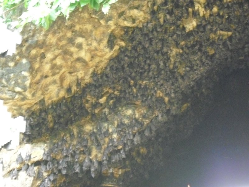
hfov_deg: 25.0
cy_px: 94
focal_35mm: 78
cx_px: 124
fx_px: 561
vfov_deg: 18.9
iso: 800
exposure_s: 1/8
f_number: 4.2
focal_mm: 12.8
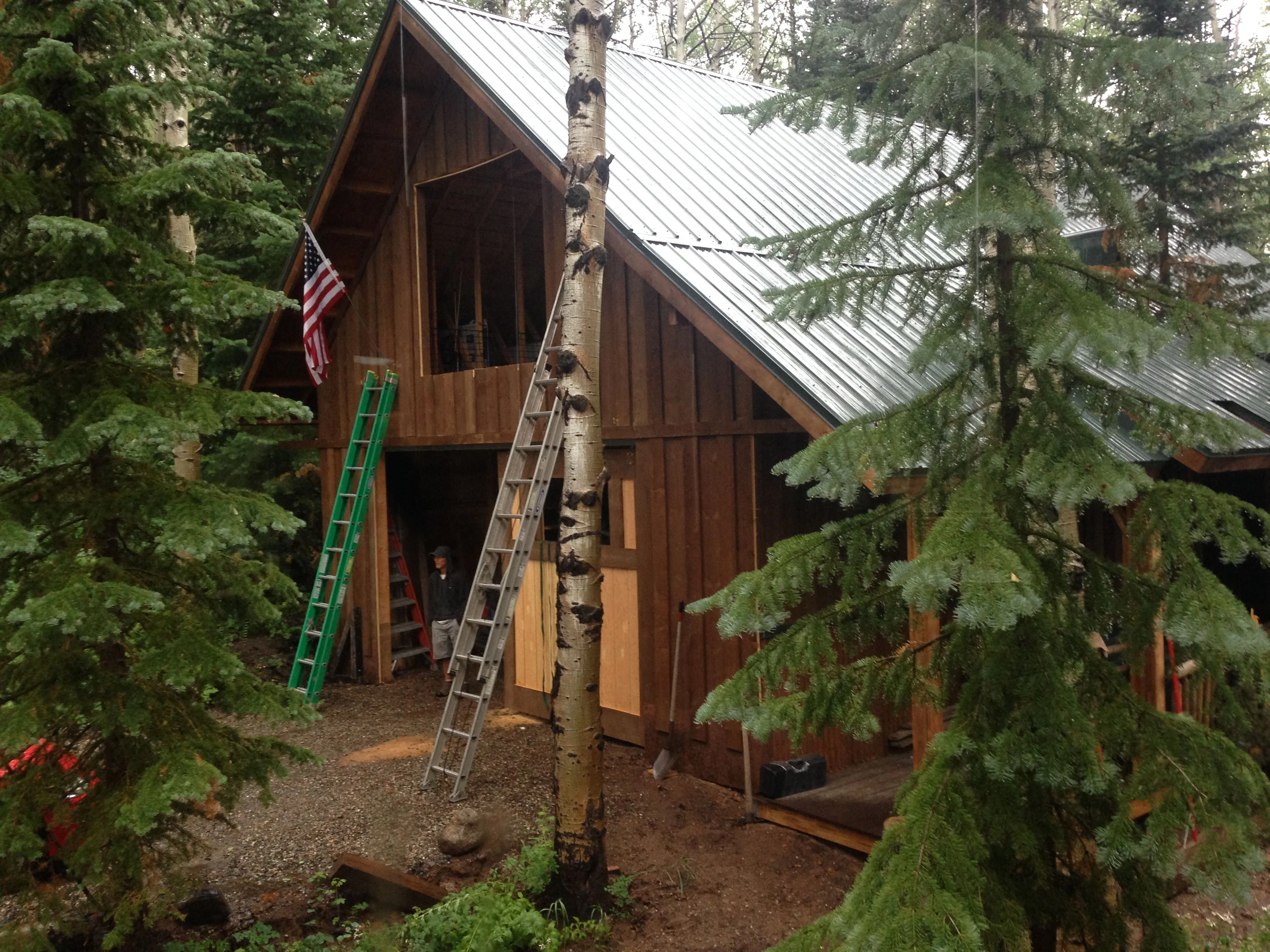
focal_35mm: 33
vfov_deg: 42.9
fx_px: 1211
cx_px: 635
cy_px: 476
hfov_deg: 55.4
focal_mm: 4.12
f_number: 2.4
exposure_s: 1/20
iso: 125
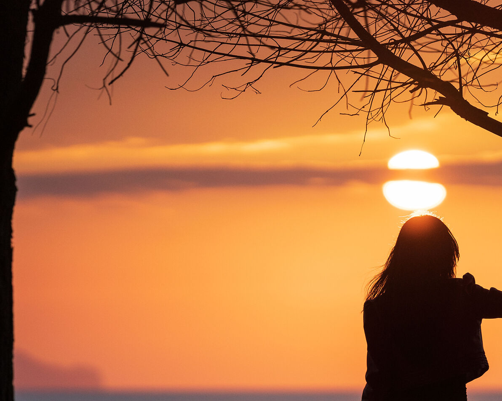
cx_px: 347
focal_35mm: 378
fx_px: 5615
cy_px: 334
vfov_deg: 4.1
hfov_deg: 5.1
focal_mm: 200
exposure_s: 1/8000
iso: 1000
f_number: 2.8
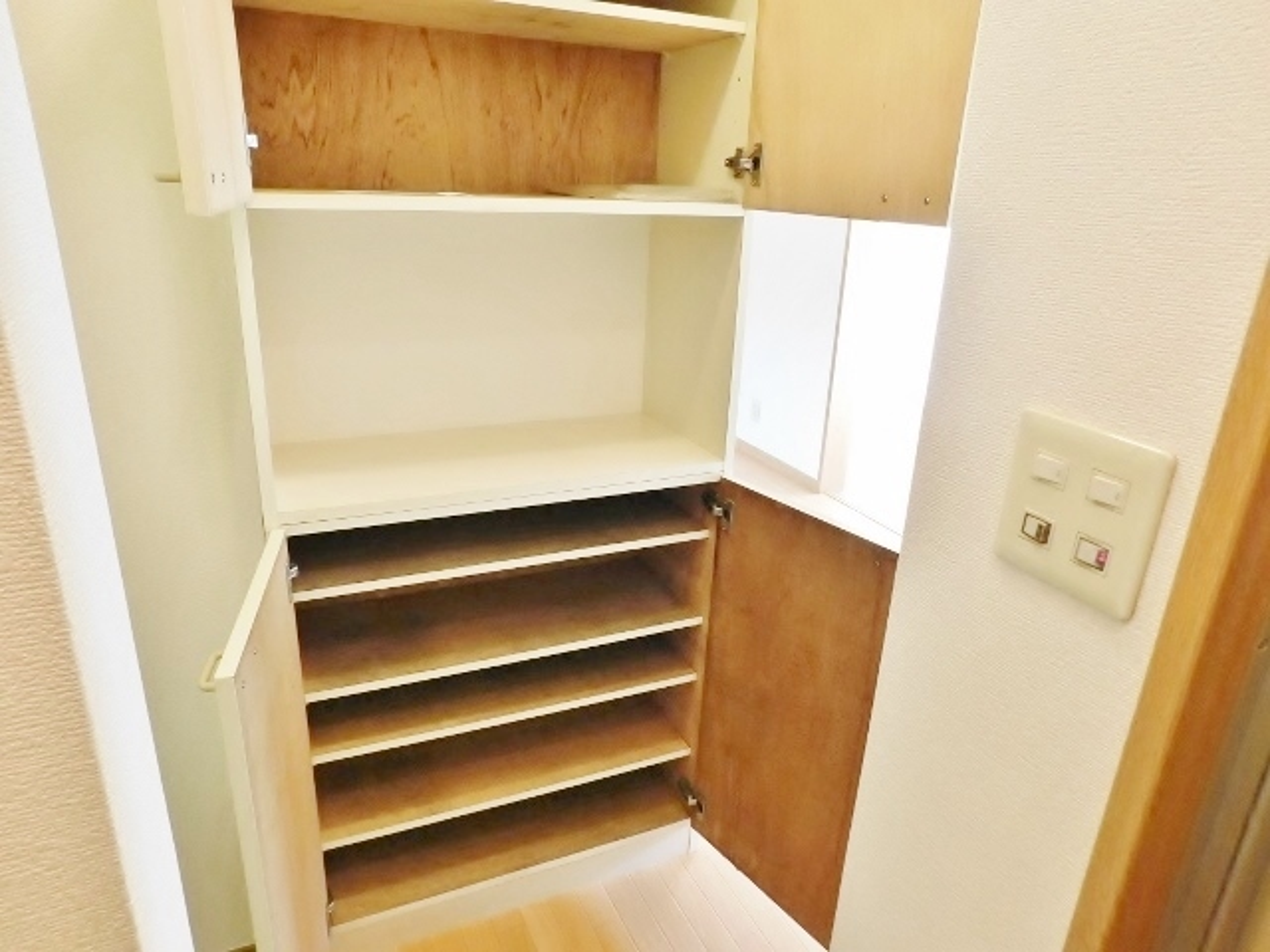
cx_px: 635
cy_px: 476
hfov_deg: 73.9
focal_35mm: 23
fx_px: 844
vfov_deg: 58.9
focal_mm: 4
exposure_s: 1/30
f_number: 3
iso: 280
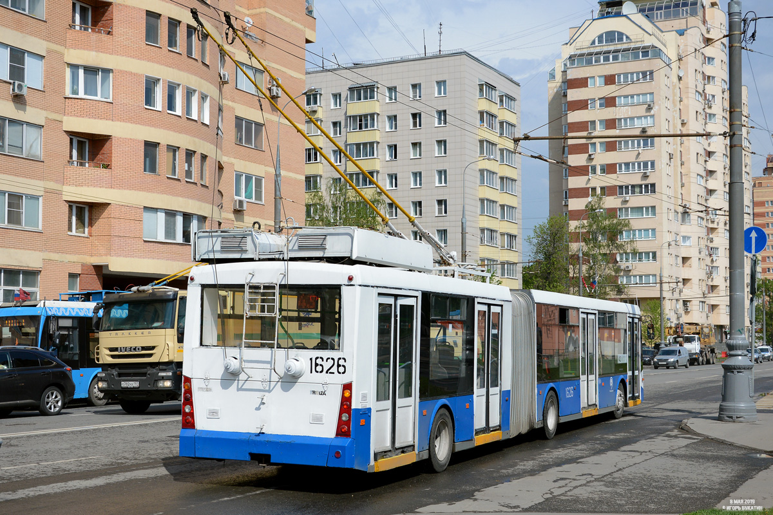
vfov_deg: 28.1
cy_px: 258
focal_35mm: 48
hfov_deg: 41.1
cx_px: 386
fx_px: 1031
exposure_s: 1/1000
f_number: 6.3
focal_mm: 32
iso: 200
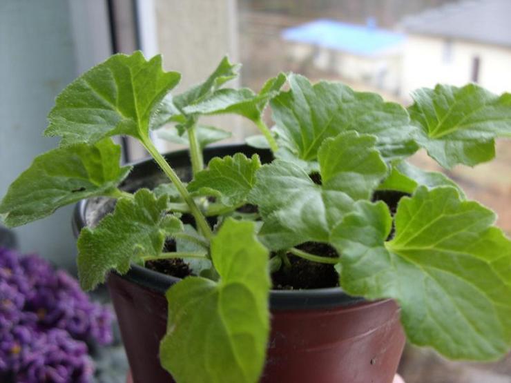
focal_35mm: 38
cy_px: 192
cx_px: 256
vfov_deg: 37.7
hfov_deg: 49.0
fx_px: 561
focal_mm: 6.3
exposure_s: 1/30
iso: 100
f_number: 2.8
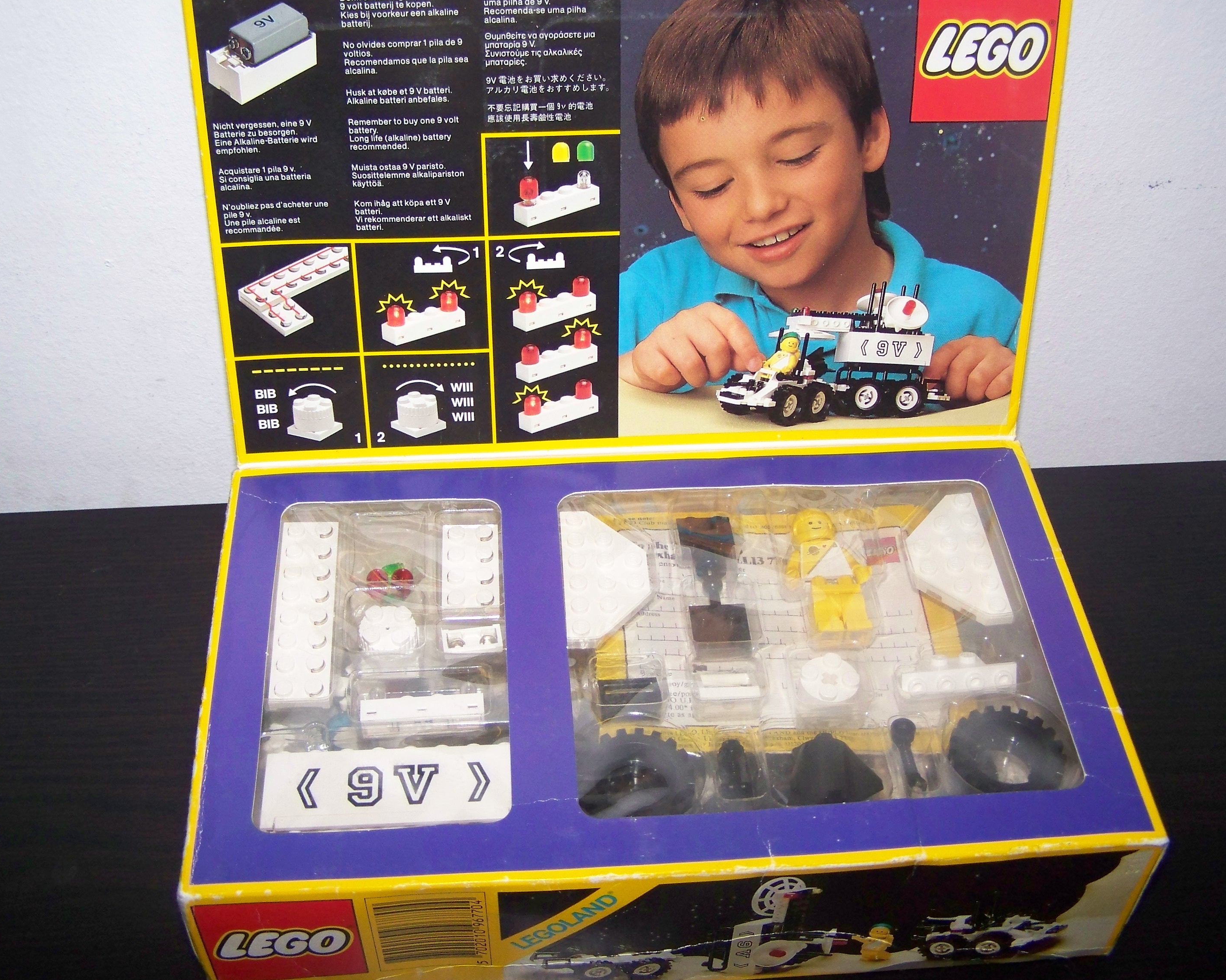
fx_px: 1451
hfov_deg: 45.8
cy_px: 490
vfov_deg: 37.3
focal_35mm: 40
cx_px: 601
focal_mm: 6.3
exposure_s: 1/30
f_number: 2.8
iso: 200
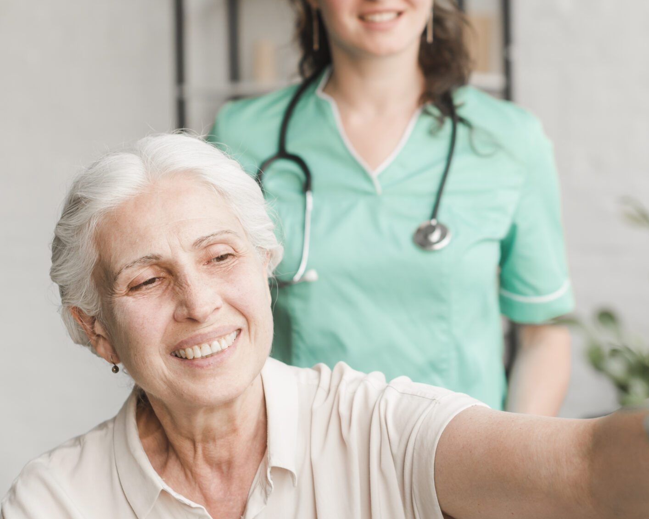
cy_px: 244
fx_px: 1633
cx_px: 441
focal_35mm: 85
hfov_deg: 22.4
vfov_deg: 18.1
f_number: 2.8
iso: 400
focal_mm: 50
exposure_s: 1/125
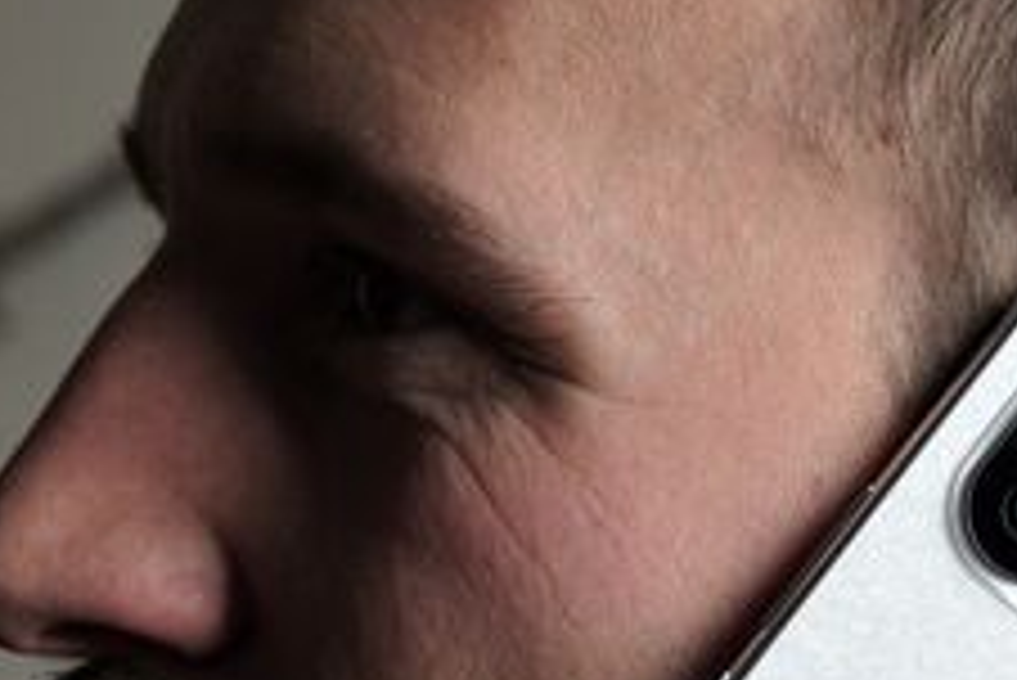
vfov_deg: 10.7
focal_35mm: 125
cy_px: 871
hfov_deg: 16.4
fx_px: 3533
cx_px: 504
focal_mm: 46
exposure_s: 1/160
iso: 800
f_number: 6.3
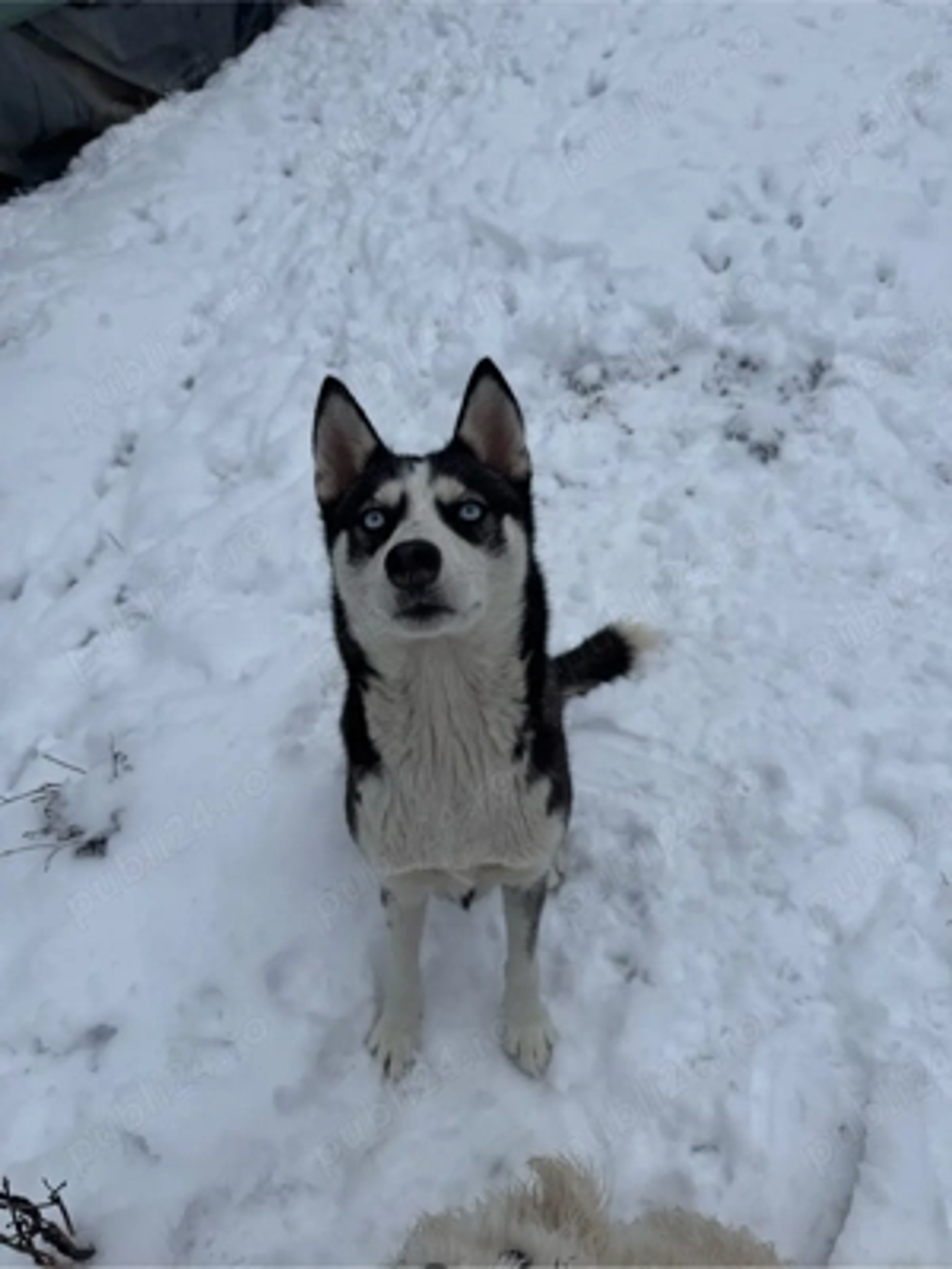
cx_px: 476
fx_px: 880
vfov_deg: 71.6
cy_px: 634
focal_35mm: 24
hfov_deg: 56.8
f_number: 1.78
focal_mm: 6.76
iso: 80
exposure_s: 1/2041
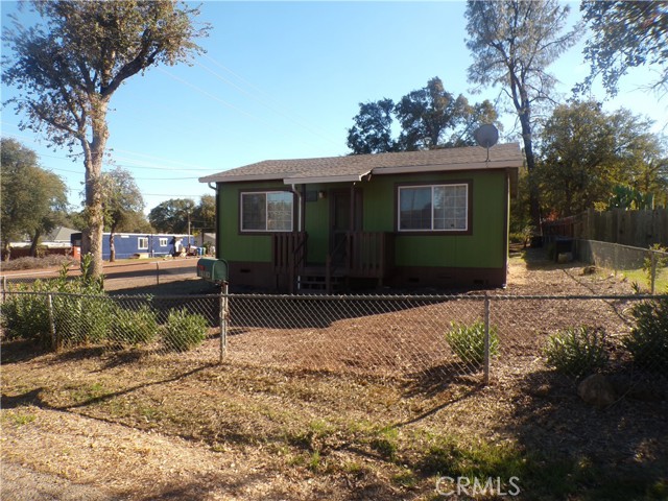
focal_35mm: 24
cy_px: 250
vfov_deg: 56.8
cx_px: 334
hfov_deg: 71.6
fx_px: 463
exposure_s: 1/280
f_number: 4.4
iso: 100
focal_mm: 4.3
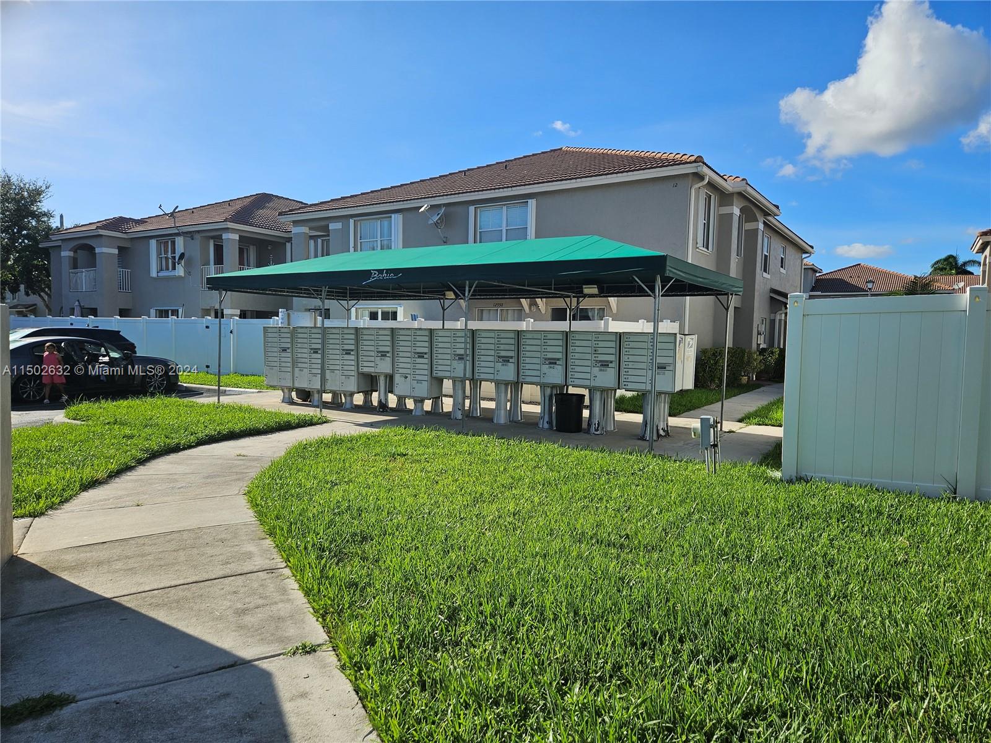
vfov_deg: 58.9
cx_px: 496
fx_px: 658
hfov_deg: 73.9
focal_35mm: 23
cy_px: 372
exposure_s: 1/2005
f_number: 1.8
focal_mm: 5.4
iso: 25
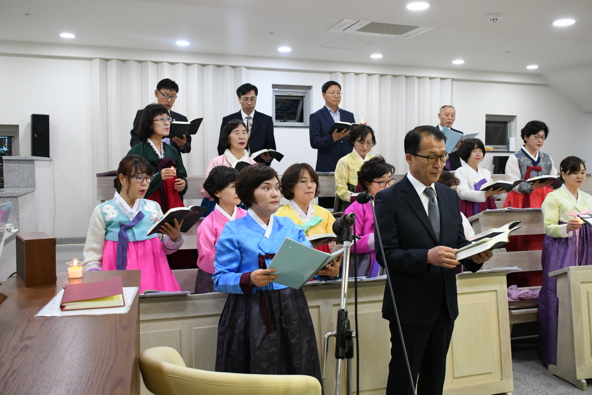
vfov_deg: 40.0
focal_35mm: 33
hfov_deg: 57.2
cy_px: 198
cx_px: 296
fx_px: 543
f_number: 4.5
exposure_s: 1/100
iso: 2500
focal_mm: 22
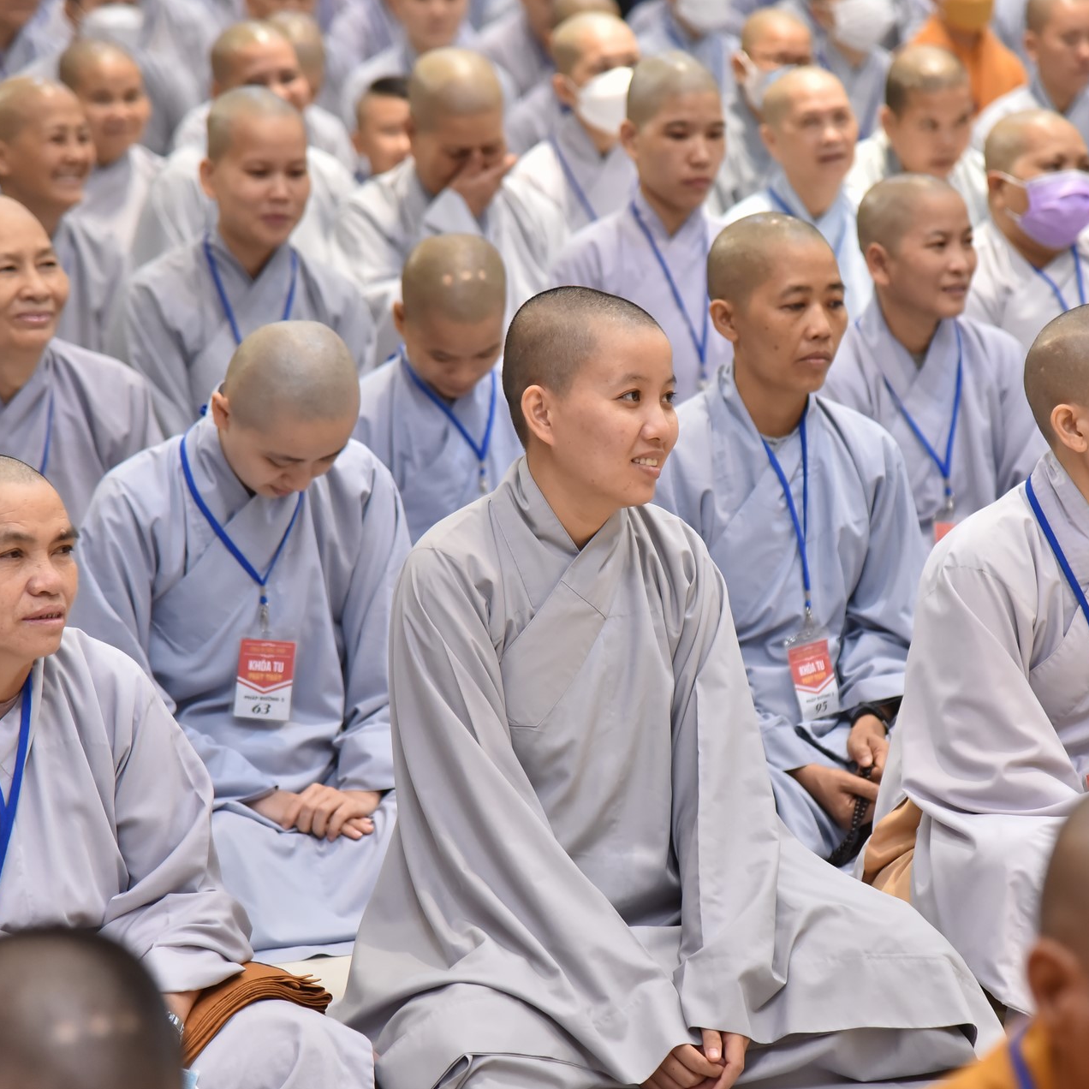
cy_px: 541
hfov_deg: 11.3
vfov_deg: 11.3
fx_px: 5481
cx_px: 622
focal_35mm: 154
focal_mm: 120
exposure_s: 1/125
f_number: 4
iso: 1600
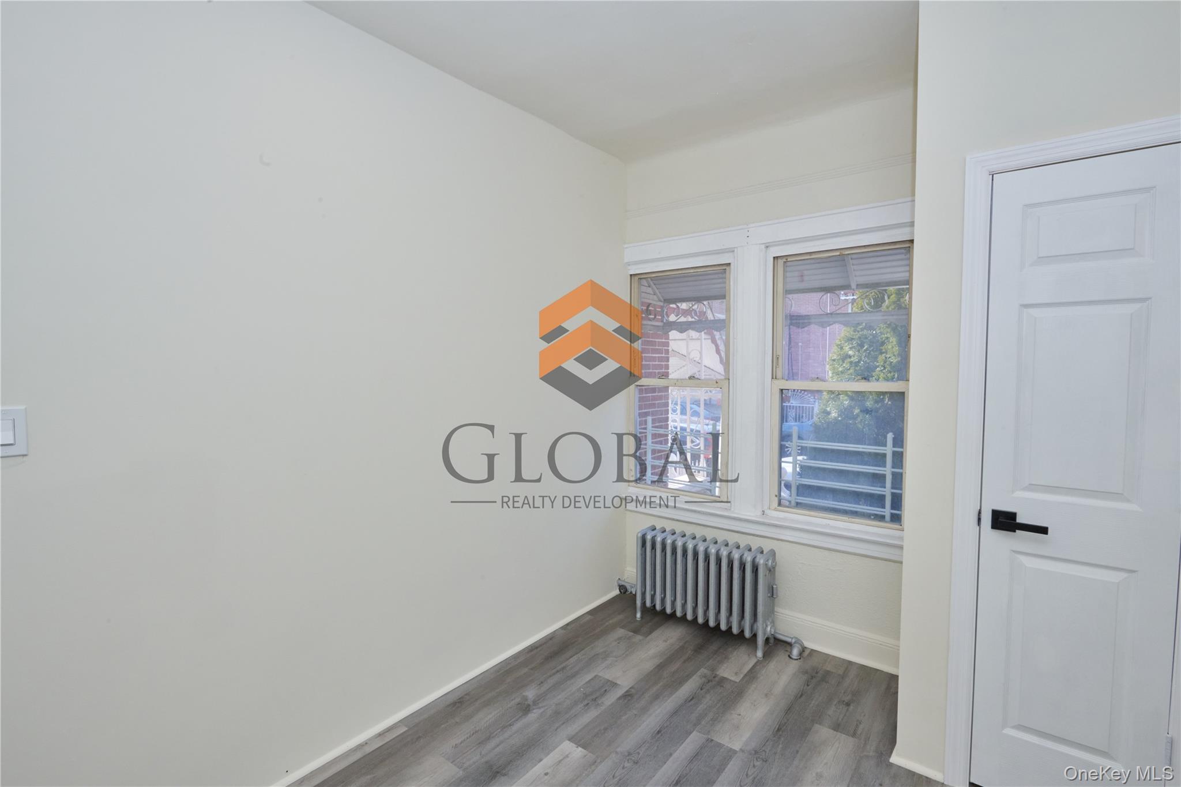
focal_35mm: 16
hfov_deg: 96.7
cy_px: 394
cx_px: 590
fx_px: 525
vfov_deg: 73.7
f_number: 16
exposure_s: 1/60
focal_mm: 16
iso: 1600
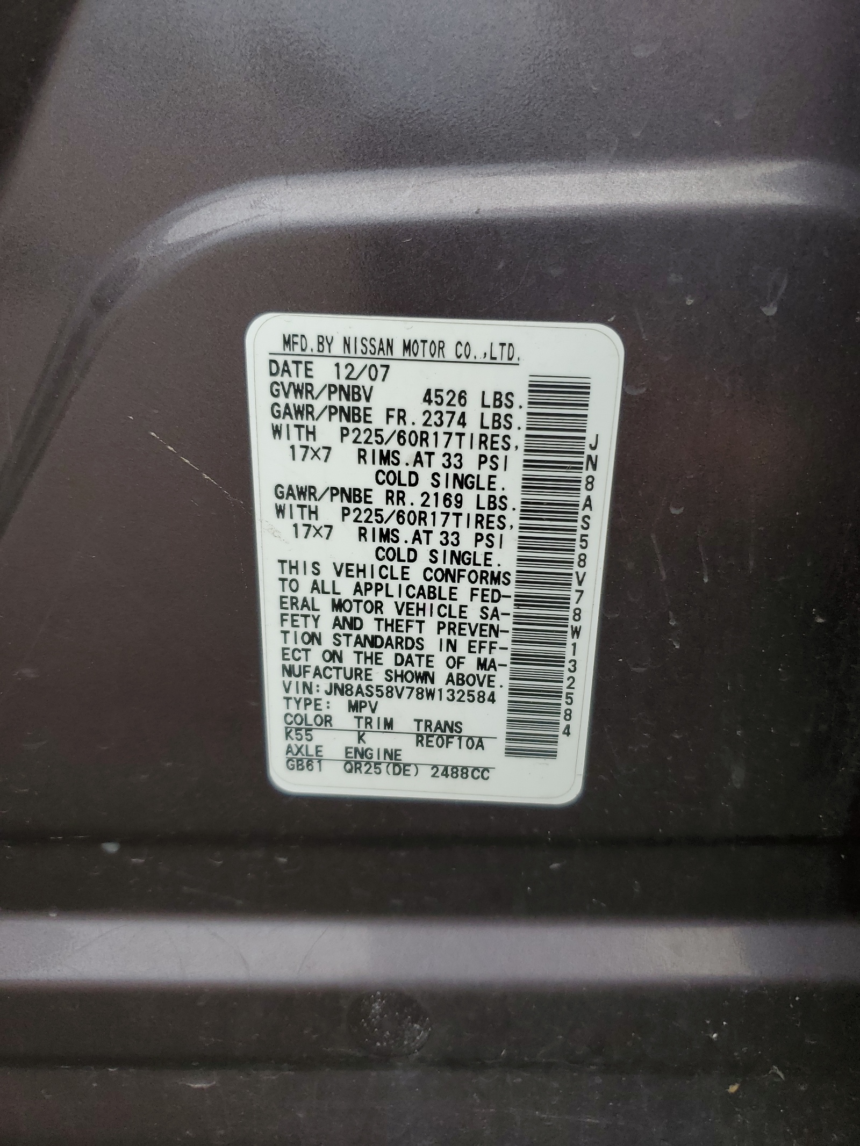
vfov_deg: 67.3
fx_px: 861
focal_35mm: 26
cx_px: 430
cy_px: 573
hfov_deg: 53.1
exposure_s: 1/357
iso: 50
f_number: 1.5
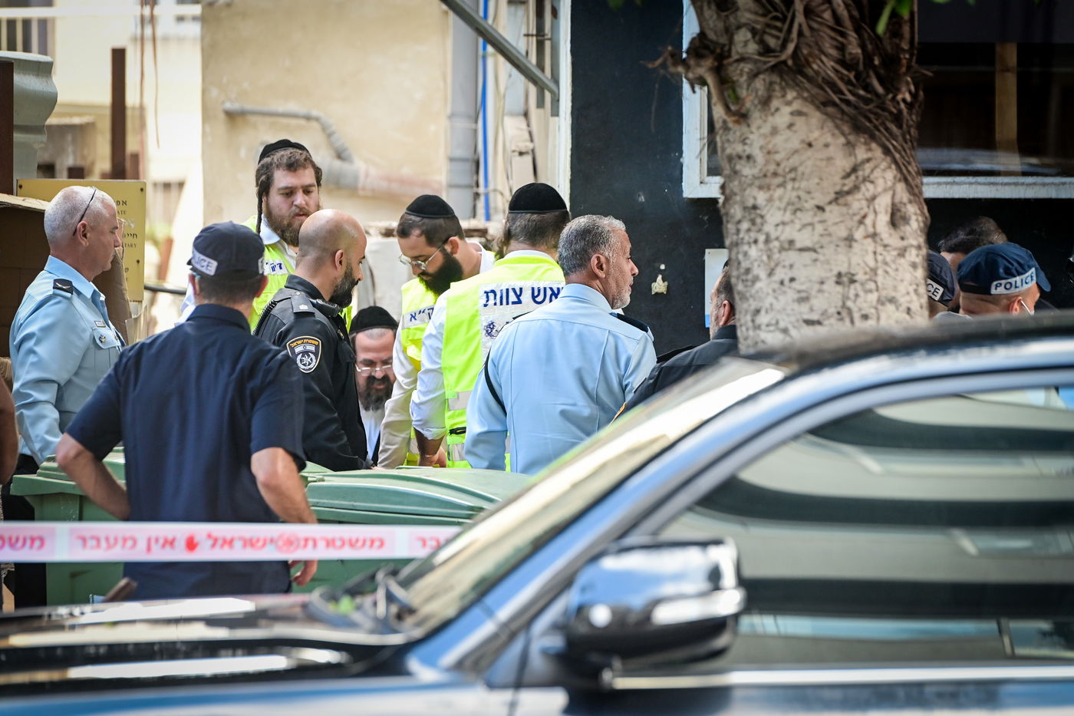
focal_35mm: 200
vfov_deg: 6.9
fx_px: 5966
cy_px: 358
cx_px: 537
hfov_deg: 10.3
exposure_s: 1/200
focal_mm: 200
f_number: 7.1
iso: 1600
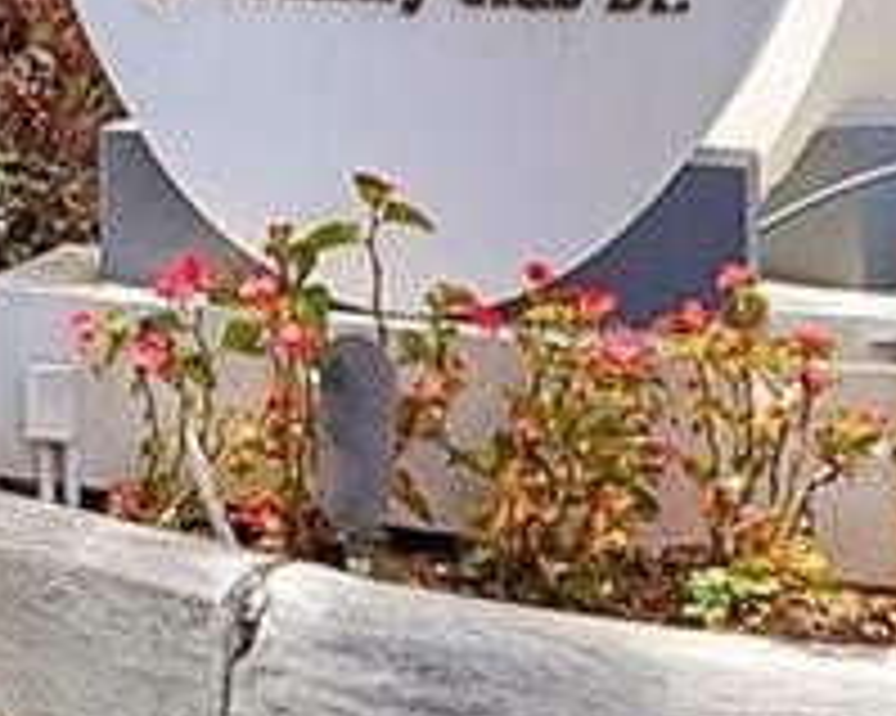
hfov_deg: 12.7
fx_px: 3207
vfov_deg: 12.3
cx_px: -1175
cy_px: -239
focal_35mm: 121
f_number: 13
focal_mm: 16
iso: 640
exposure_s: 1/400
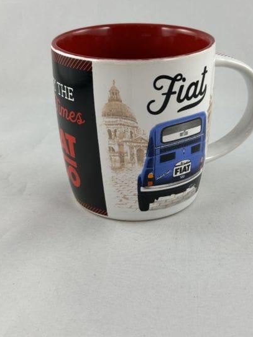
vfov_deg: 32.6
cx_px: 152
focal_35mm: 59
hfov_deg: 24.8
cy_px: 132
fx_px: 575
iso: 50
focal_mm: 6.86
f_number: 1.78
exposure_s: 1/100
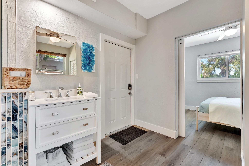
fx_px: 111
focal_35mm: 16
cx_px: 124
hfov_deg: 96.7
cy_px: 83
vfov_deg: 73.7
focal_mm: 16
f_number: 8
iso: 500
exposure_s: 1/5
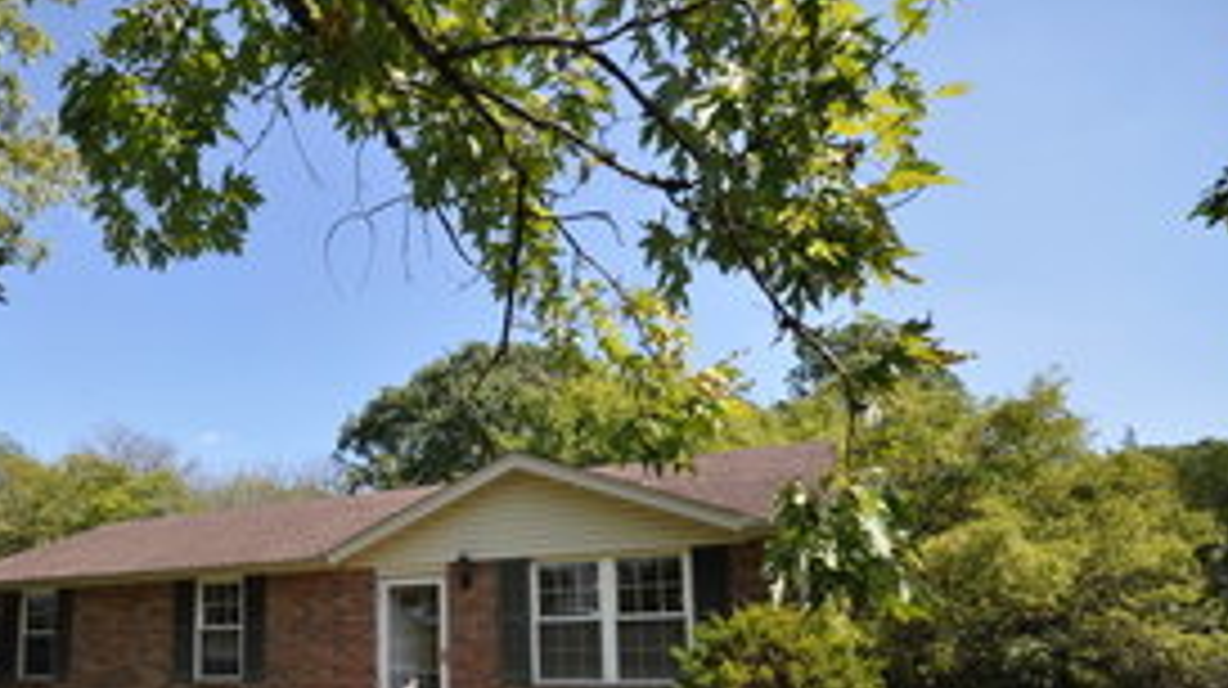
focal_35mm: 23
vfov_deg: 45.9
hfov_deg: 75.2
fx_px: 748
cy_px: 582
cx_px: 369
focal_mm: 10
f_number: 8
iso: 200
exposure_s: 1/250
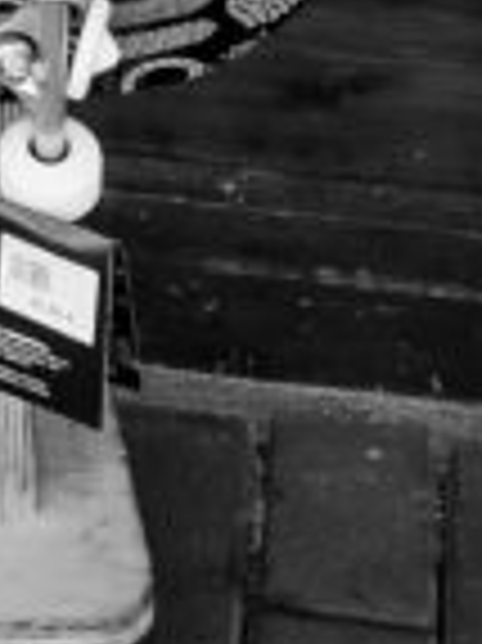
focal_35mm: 186
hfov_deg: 7.7
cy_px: -1383
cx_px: -401
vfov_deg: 8.6
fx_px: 3458
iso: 50
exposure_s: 1/473
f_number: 1.5
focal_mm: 5.7
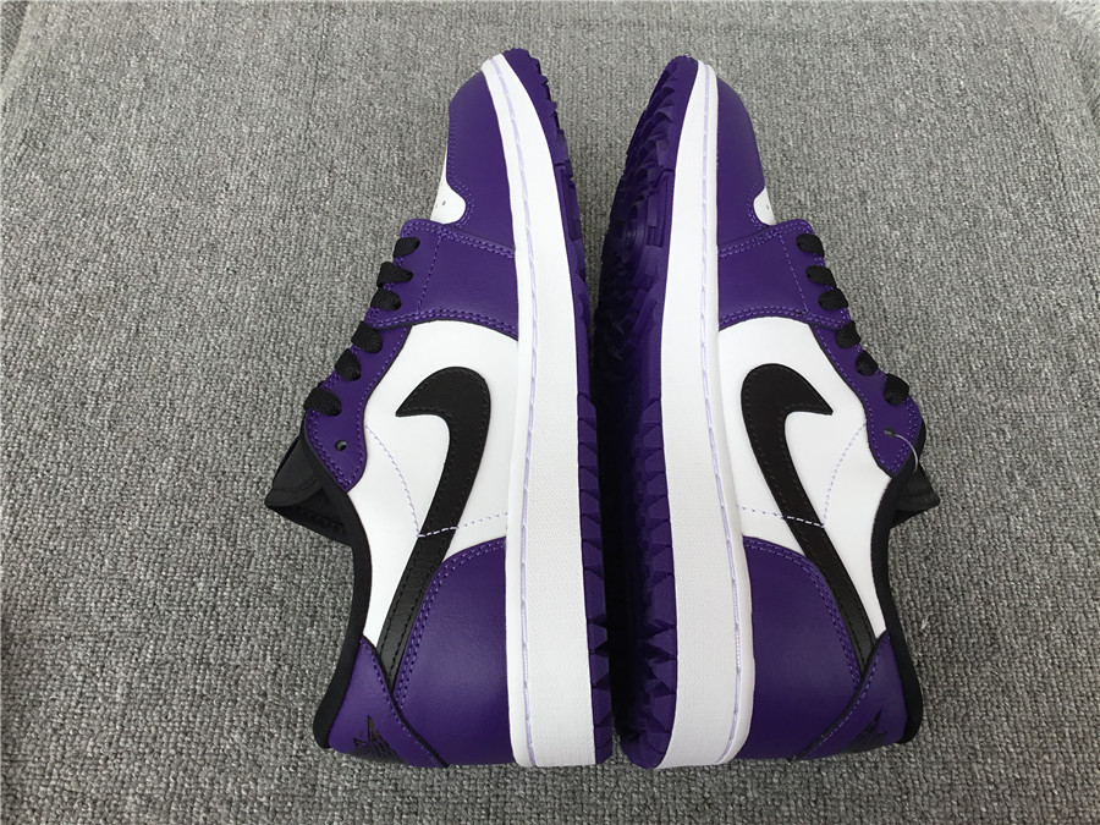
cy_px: 412
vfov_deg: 45.4
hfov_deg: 58.4
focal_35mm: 31
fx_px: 985
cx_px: 550
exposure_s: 1/213
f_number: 2.4
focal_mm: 3.3
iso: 25
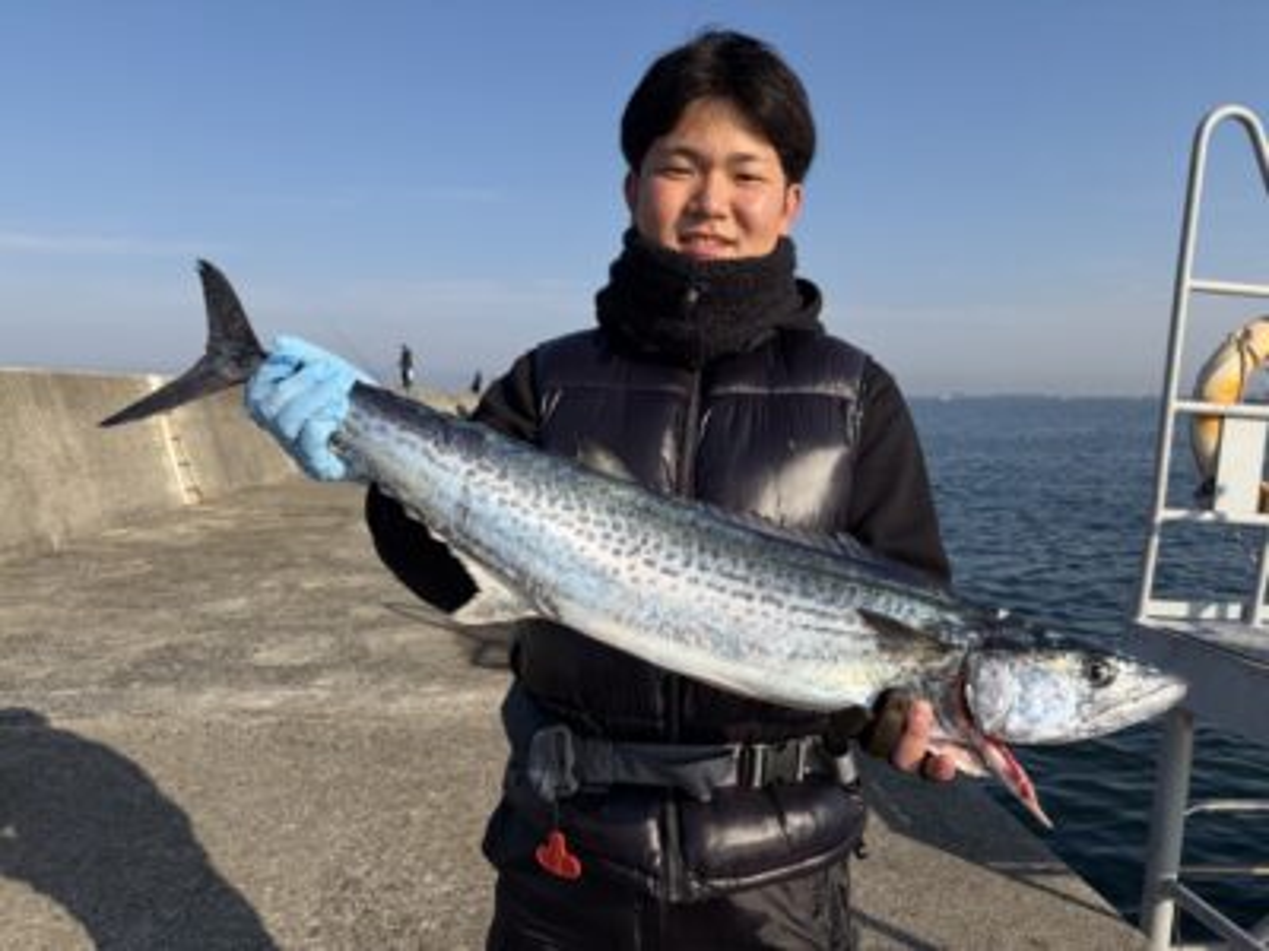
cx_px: 634
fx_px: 953
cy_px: 476
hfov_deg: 67.3
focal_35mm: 26
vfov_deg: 53.1
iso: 64
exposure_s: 1/4608
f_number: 1.6
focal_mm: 5.96
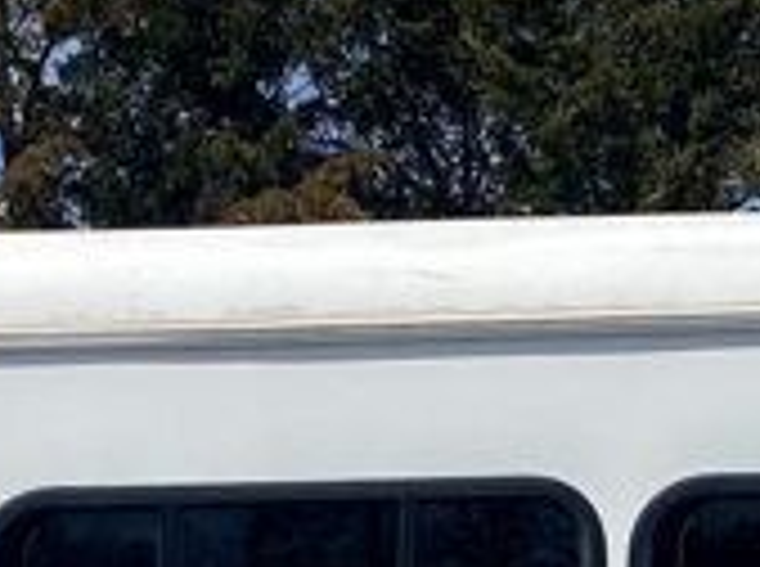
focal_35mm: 158
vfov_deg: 8.6
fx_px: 3462
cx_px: -283
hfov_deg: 12.1
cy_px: 1305
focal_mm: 4.25
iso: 32
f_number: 1.8
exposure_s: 1/5747
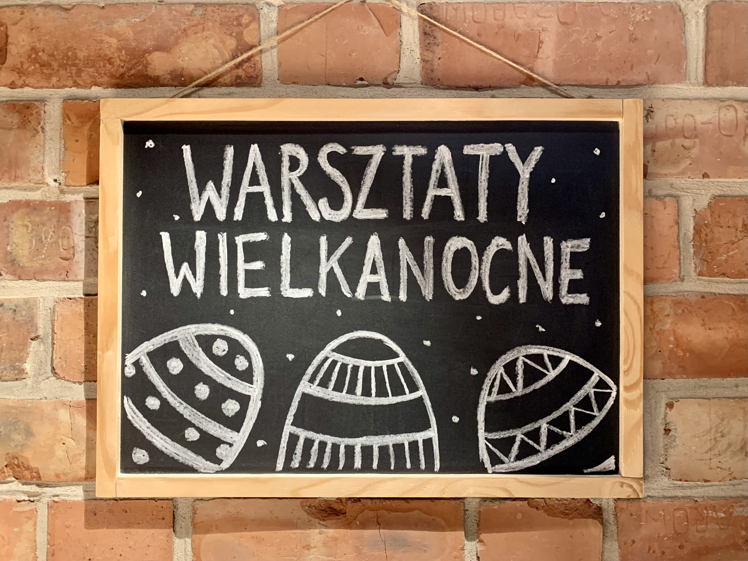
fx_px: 562
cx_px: 374
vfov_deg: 53.1
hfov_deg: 67.3
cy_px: 280
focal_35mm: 26
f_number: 1.8
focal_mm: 4.25
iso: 160
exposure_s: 1/50
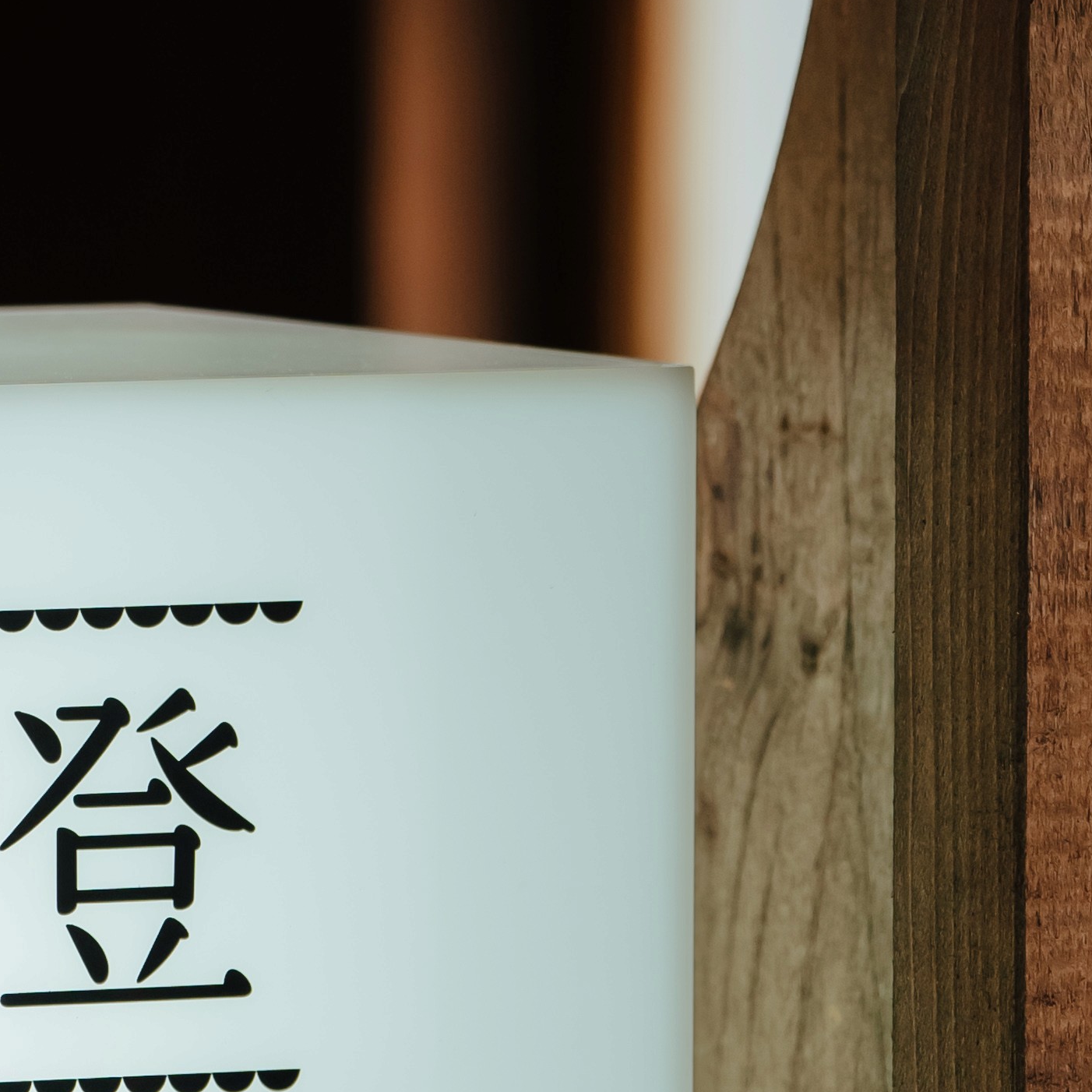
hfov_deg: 2.9
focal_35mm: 598
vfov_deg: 2.9
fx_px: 21343
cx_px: -367
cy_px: -303
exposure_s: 1/400
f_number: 3.5
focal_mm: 124
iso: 200
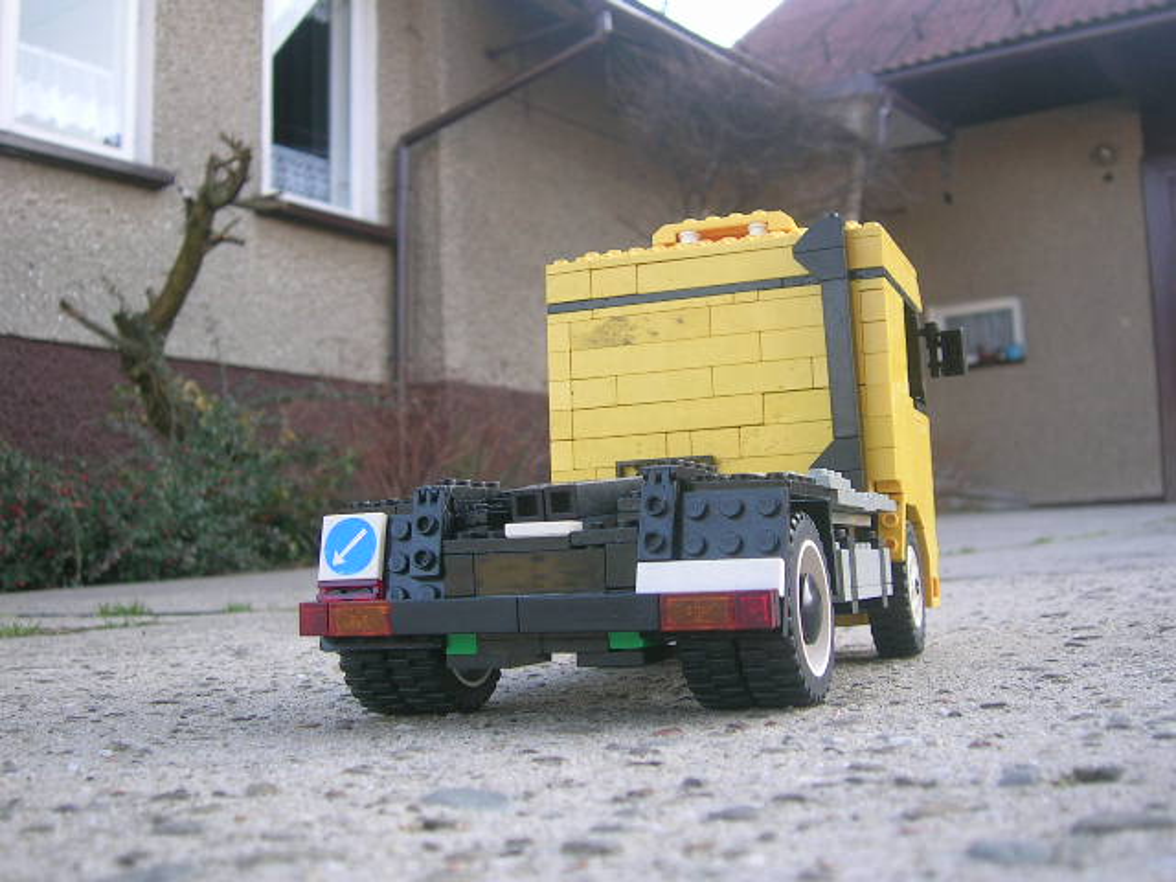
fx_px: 1359
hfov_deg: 46.8
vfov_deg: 36.0
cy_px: 441
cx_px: 588
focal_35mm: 40
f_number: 2.9
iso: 50
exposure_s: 1/107
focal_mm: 6.1
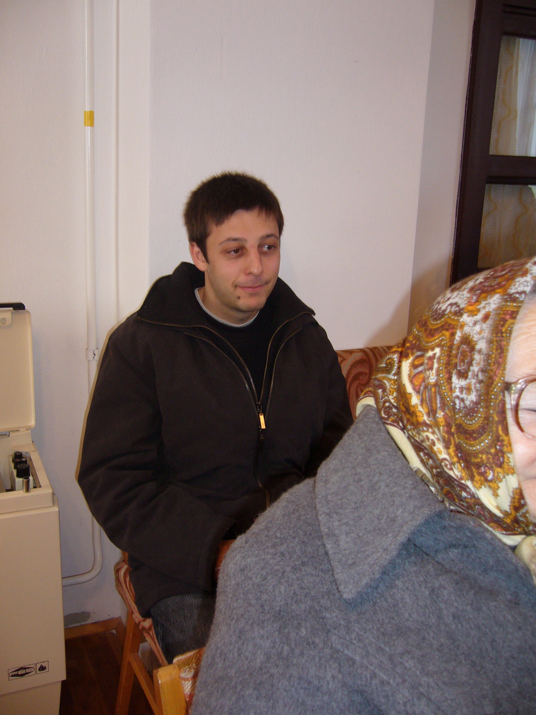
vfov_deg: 52.6
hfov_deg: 40.7
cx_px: 268
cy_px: 358
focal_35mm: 35
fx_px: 723
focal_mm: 5.8
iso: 100
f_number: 2.8
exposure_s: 1/30
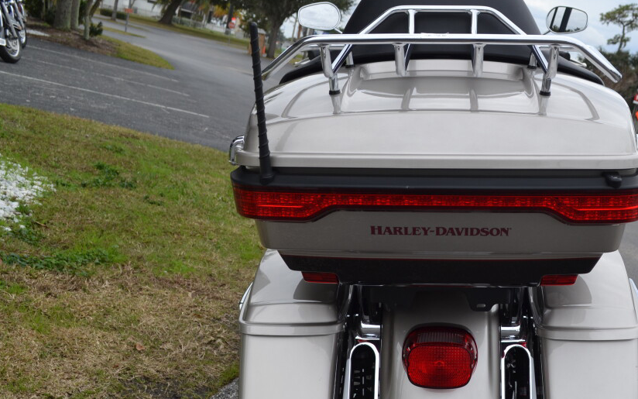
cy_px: 273
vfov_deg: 26.2
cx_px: 447
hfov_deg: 40.3
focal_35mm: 49
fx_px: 852
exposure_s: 1/200
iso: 100
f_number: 7.1
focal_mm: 22
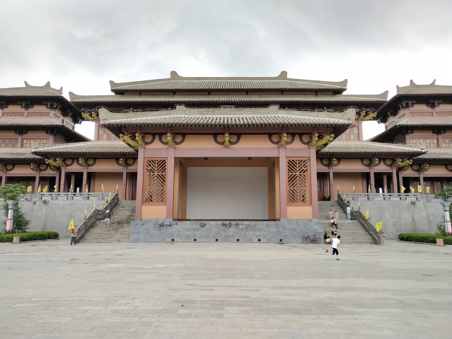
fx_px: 392
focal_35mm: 30
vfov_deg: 46.8
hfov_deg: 60.0
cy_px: 170
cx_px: 226
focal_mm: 3.95
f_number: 1.8
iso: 133
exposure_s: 1/430
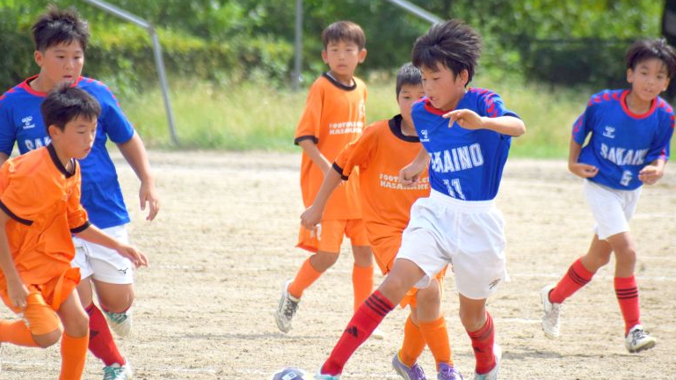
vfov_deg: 2.2
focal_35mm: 552
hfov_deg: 3.9
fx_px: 9891
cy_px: 230
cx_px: 336
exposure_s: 1/1600
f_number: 7.1
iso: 400
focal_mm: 300
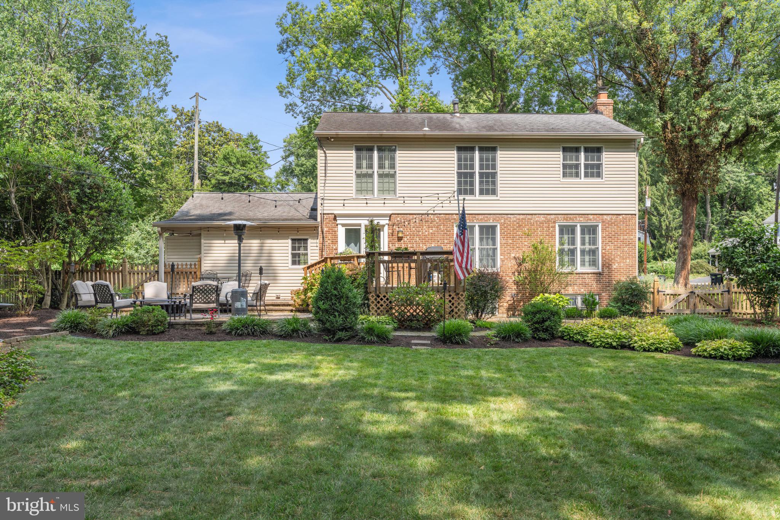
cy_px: 260
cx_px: 390
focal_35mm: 30
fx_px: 650
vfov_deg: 43.6
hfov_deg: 61.9
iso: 200
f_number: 8
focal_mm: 30
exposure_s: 1/250
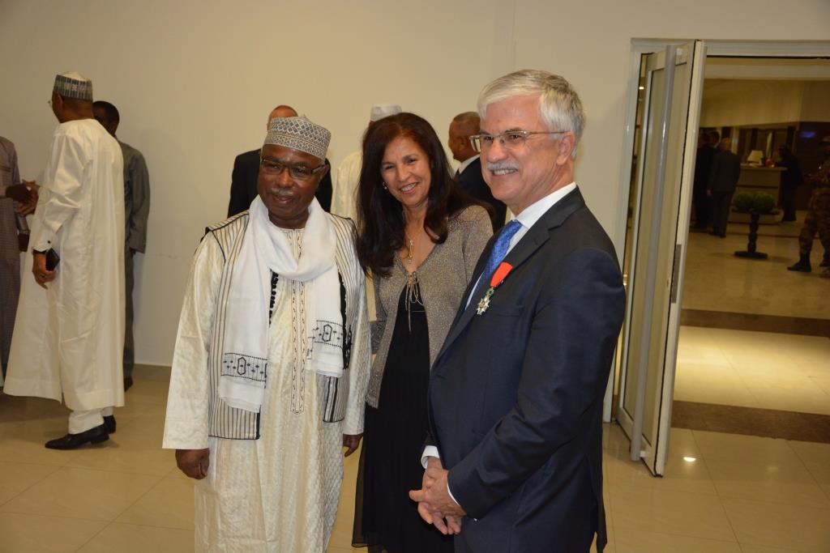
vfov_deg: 34.2
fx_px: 899
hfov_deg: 49.5
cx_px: 415
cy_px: 276
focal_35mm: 39
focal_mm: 26
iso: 1800
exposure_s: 1/60
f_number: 4
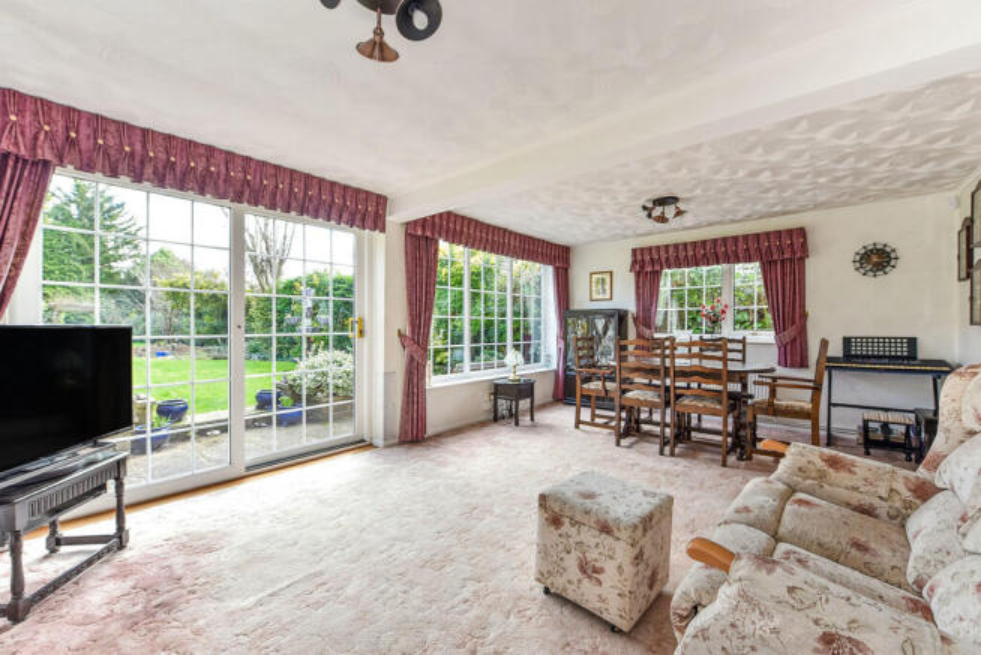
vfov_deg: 81.3
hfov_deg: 104.2
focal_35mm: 14
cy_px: 328
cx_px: 490
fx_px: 382
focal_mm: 14
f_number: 7.1
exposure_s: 1/50
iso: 400
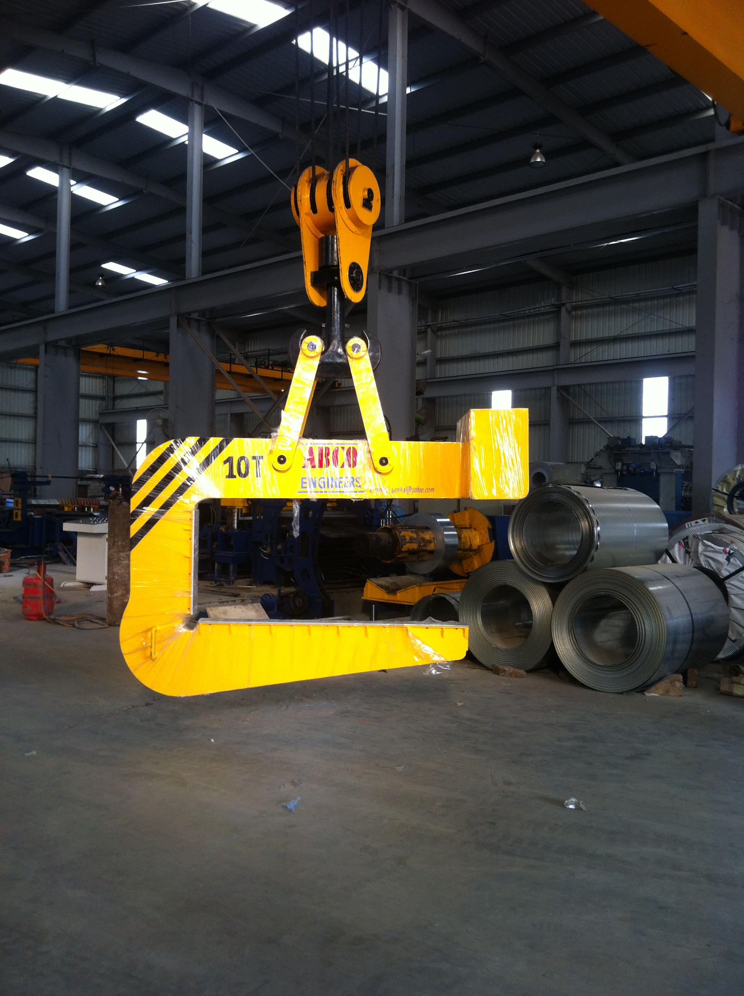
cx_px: 372
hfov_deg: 40.6
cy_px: 498
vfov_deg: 52.7
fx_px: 1006
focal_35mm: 35
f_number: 2.8
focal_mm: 3.85
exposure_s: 1/30
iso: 80
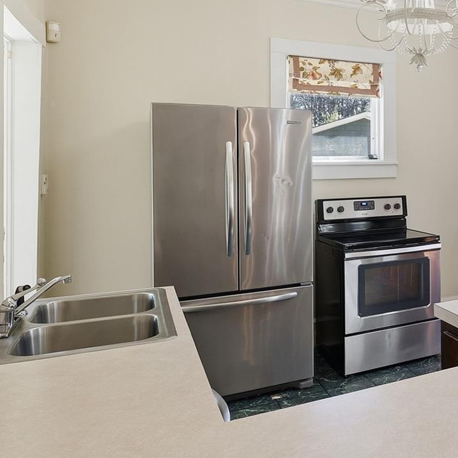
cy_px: 159
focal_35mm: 34
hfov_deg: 41.1
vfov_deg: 47.8
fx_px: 509
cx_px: 475
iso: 250
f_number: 9
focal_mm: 14
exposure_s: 1/50
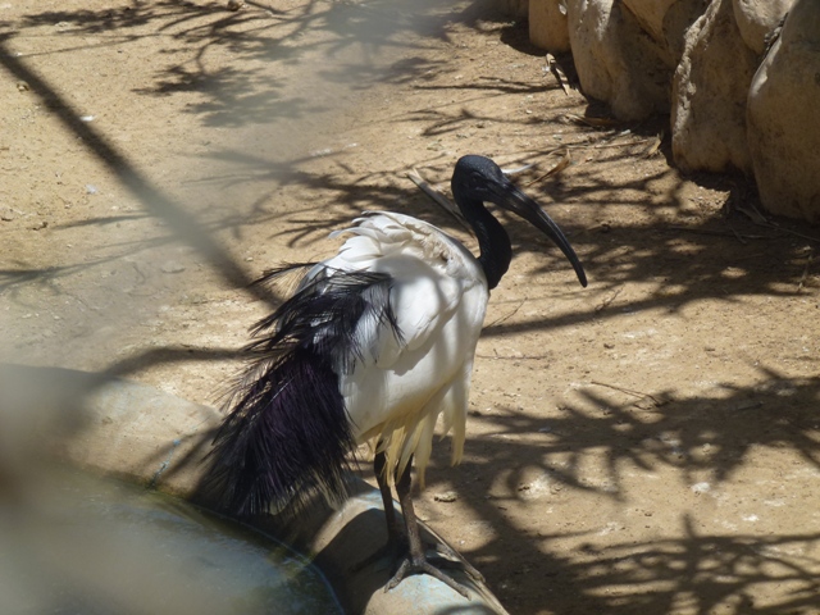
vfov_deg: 10.4
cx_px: 410
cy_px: 308
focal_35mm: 142
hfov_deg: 13.9
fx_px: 3364
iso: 100
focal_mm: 25.5
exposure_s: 1/500
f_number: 5.3
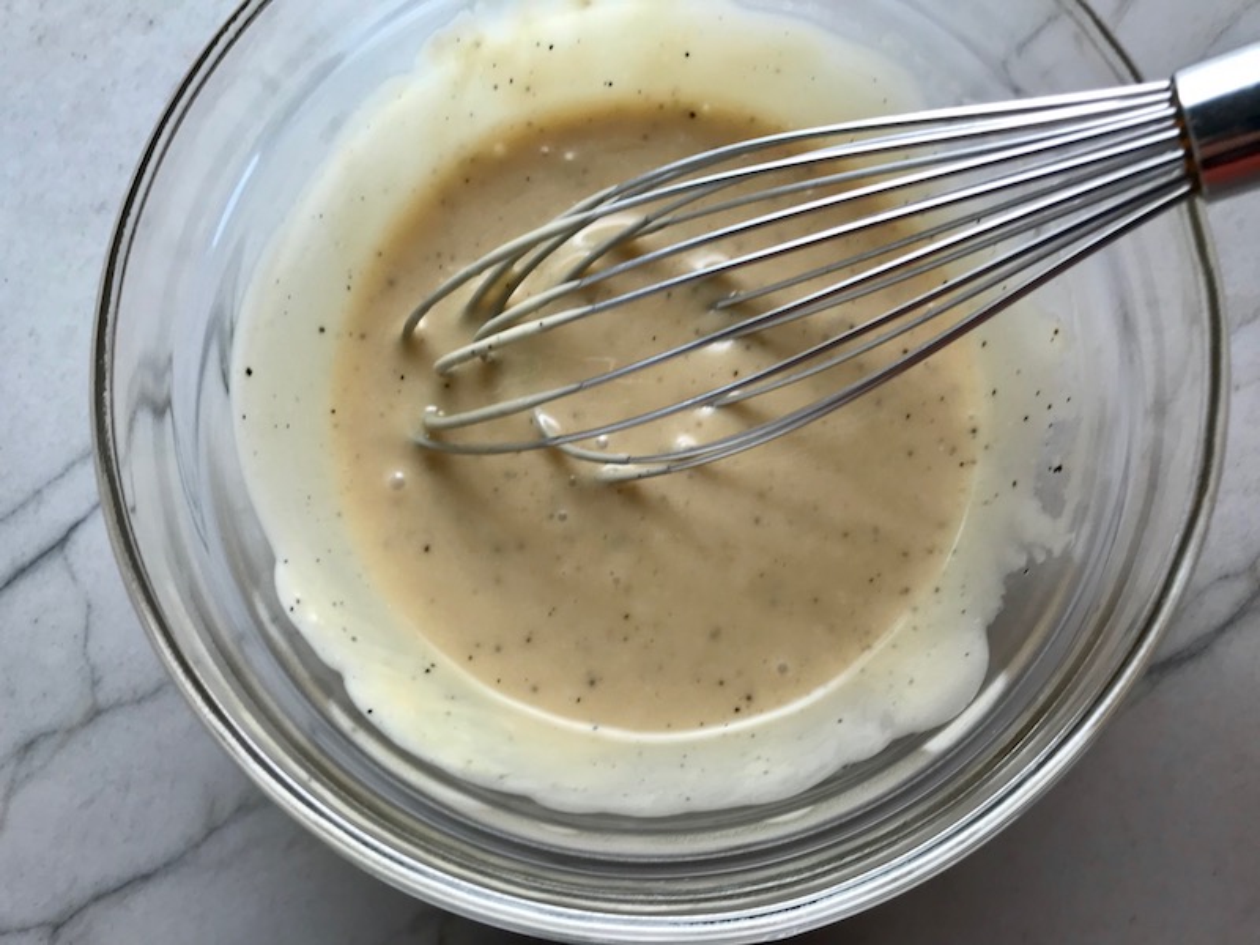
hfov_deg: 63.4
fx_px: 1019
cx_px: 630
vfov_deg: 49.7
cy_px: 472
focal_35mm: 28
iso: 25
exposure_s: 1/120
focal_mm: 3.99
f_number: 1.8
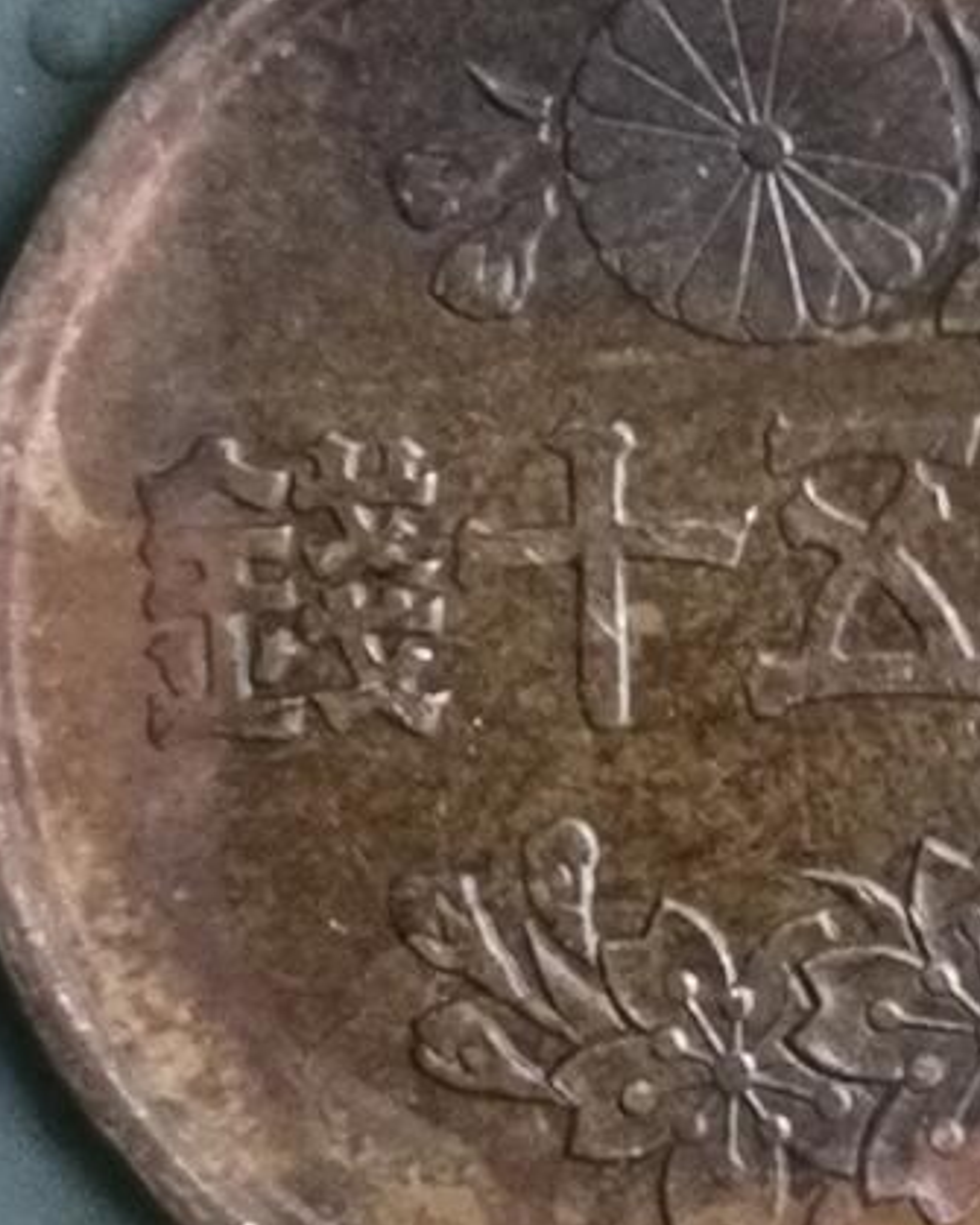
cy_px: 424
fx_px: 7907
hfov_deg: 7.0
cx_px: 1568
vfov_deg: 8.9
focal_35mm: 218
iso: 400
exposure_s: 1/30
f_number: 1.8
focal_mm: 4.75
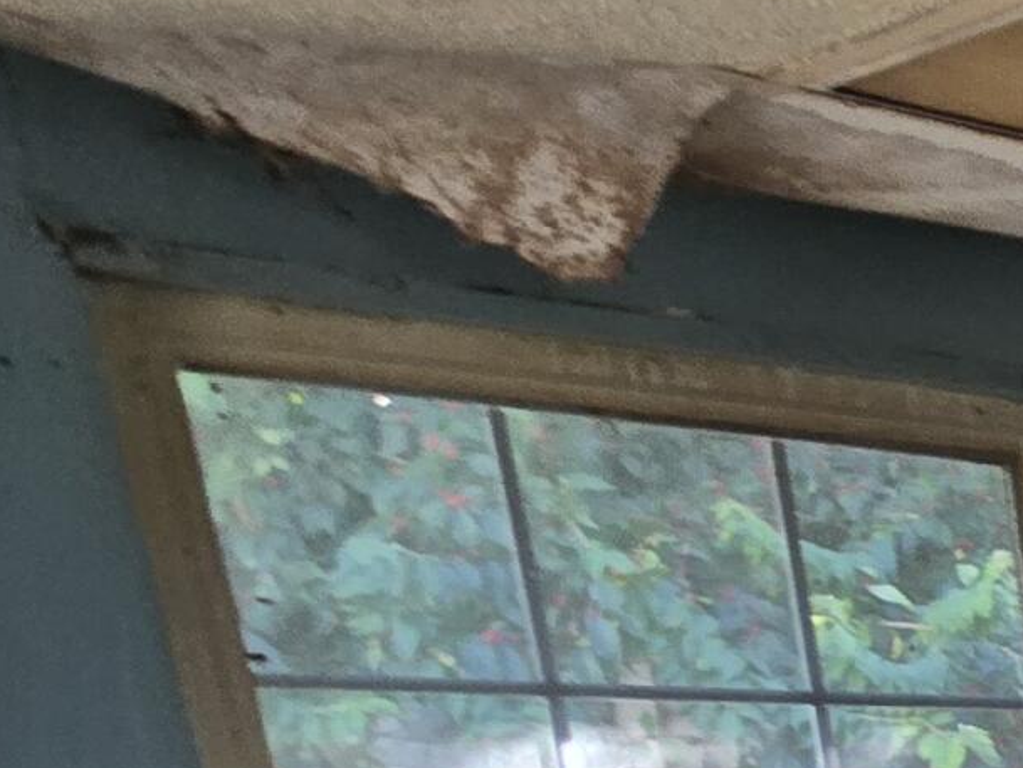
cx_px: 2232
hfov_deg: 17.1
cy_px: 1391
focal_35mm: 64
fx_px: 1892
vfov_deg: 18.1
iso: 200
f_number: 2.2
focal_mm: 2.2
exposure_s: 1/60
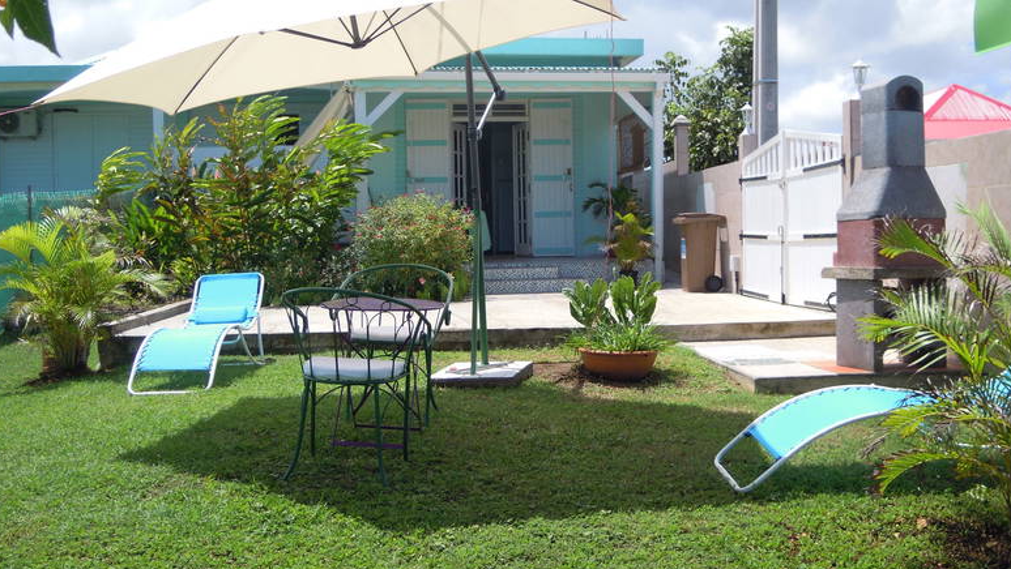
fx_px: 1073
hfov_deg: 50.5
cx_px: 502
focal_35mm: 40
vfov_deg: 29.7
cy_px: 292
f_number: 8.5
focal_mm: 6.4
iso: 100
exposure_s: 1/160
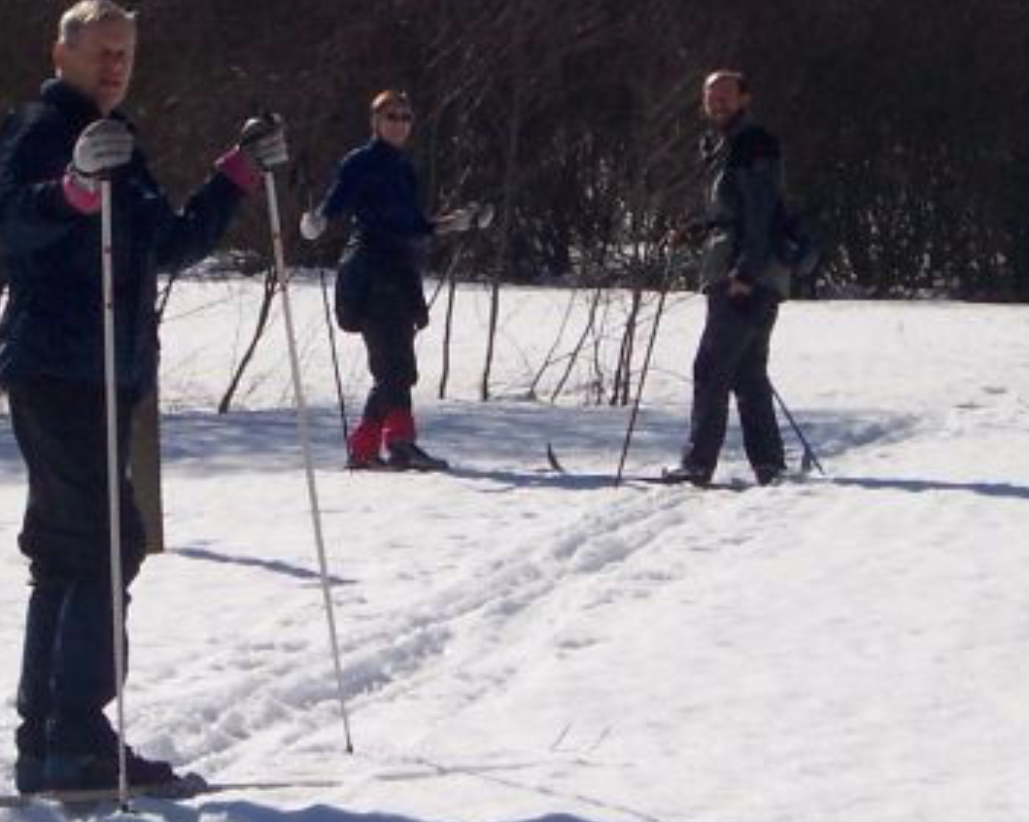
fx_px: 6483
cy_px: 172
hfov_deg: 9.1
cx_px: 396
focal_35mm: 213
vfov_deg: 7.2
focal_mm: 18.7
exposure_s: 1/700
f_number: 8
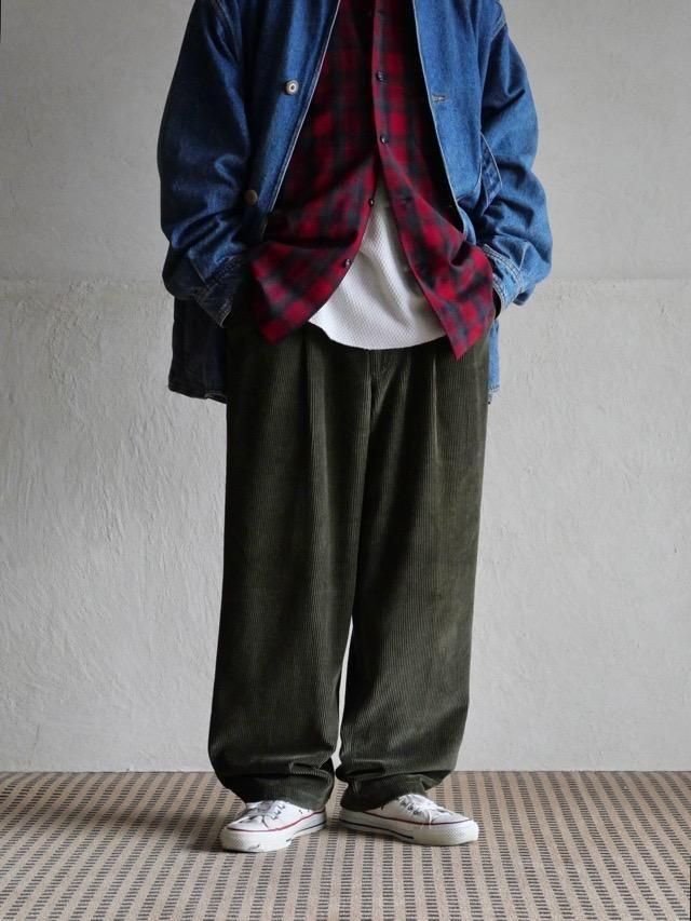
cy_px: 460
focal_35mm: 80
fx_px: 2129
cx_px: 346
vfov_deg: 24.4
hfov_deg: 18.4
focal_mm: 40
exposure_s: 1/80
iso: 3200
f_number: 3.9
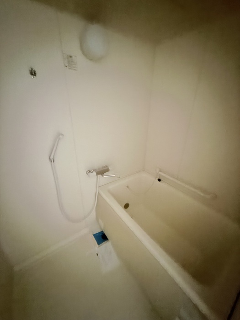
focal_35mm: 14
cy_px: 160
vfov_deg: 102.1
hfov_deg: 85.7
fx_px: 129
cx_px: 120
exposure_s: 1/4
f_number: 2.2
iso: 2000
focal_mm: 2.22
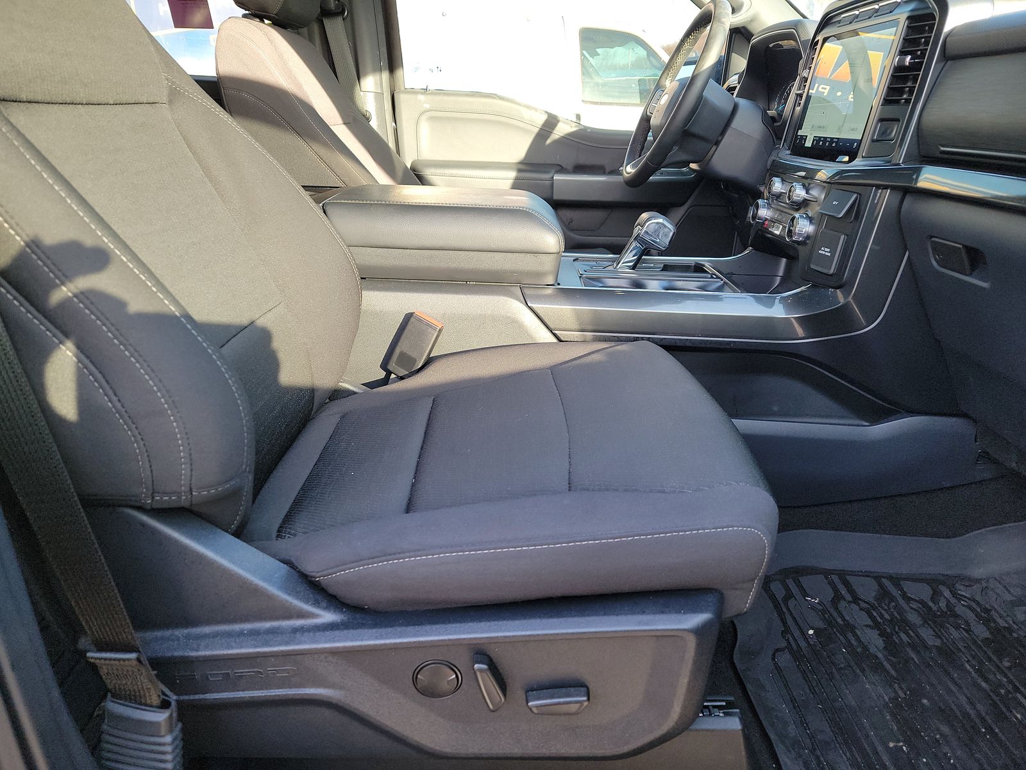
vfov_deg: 56.8
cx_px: 513
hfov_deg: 71.6
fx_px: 711
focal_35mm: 24
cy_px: 385
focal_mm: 6.7
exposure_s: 1/59
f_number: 1.8
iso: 100
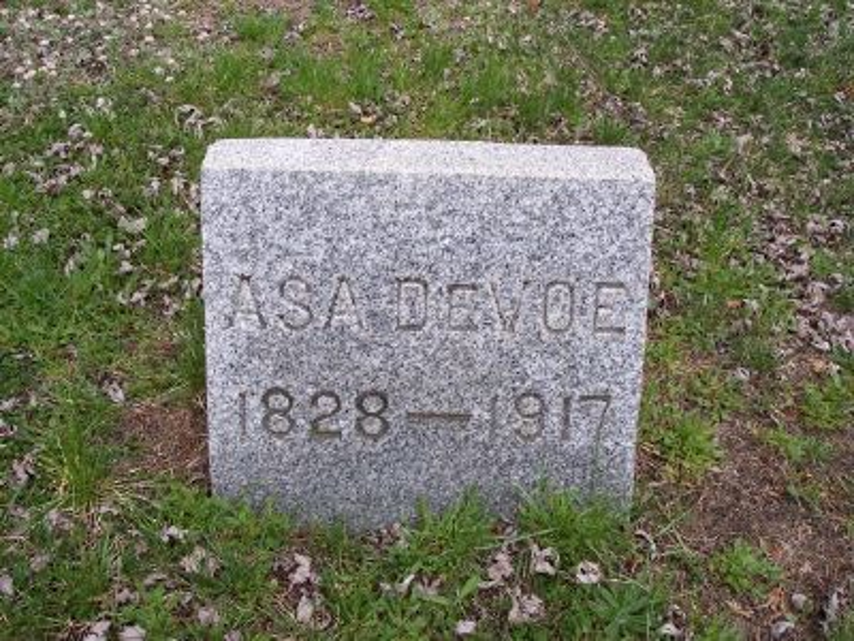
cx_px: 427
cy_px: 320
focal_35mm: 38
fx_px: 937
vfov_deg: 37.7
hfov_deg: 49.0
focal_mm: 8
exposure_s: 1/350
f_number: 4.8
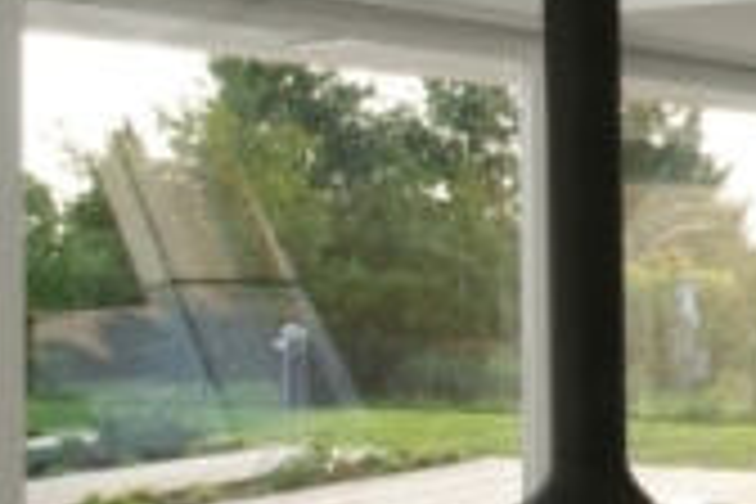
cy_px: 209
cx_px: 1260
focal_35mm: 66
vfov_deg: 20.6
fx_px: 1386
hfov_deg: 22.3
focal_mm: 10
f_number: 13
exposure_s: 1/6
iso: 100
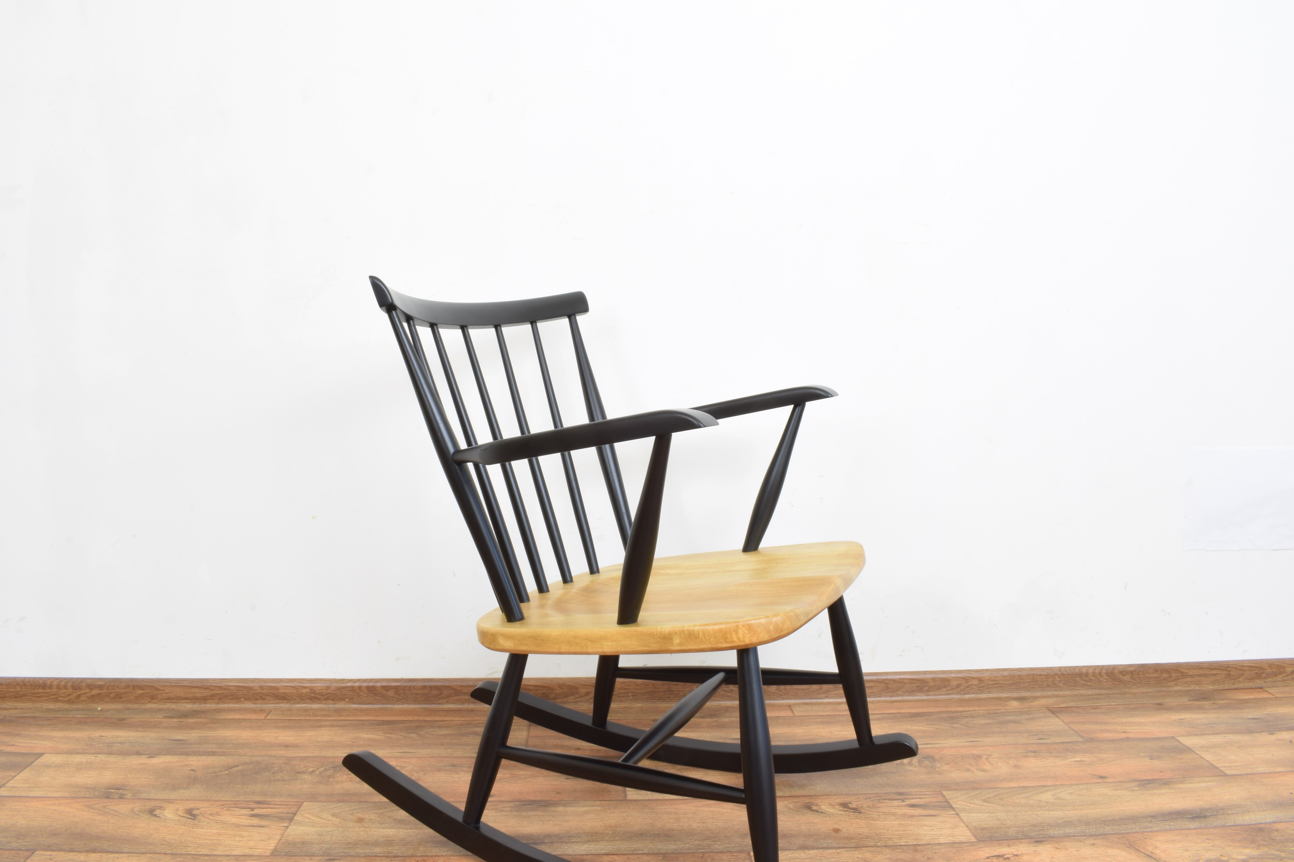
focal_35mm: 27
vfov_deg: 47.9
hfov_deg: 67.4
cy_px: 431
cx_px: 647
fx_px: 970
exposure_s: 5
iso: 100
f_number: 22
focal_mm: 18
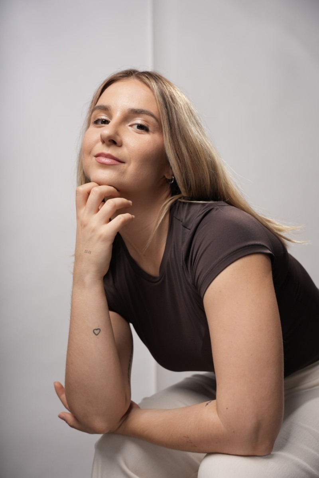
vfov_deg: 42.6
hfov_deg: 29.2
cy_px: 239
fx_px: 612
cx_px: 160
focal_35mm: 46
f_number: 4
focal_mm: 46.1
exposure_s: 1/250
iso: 100
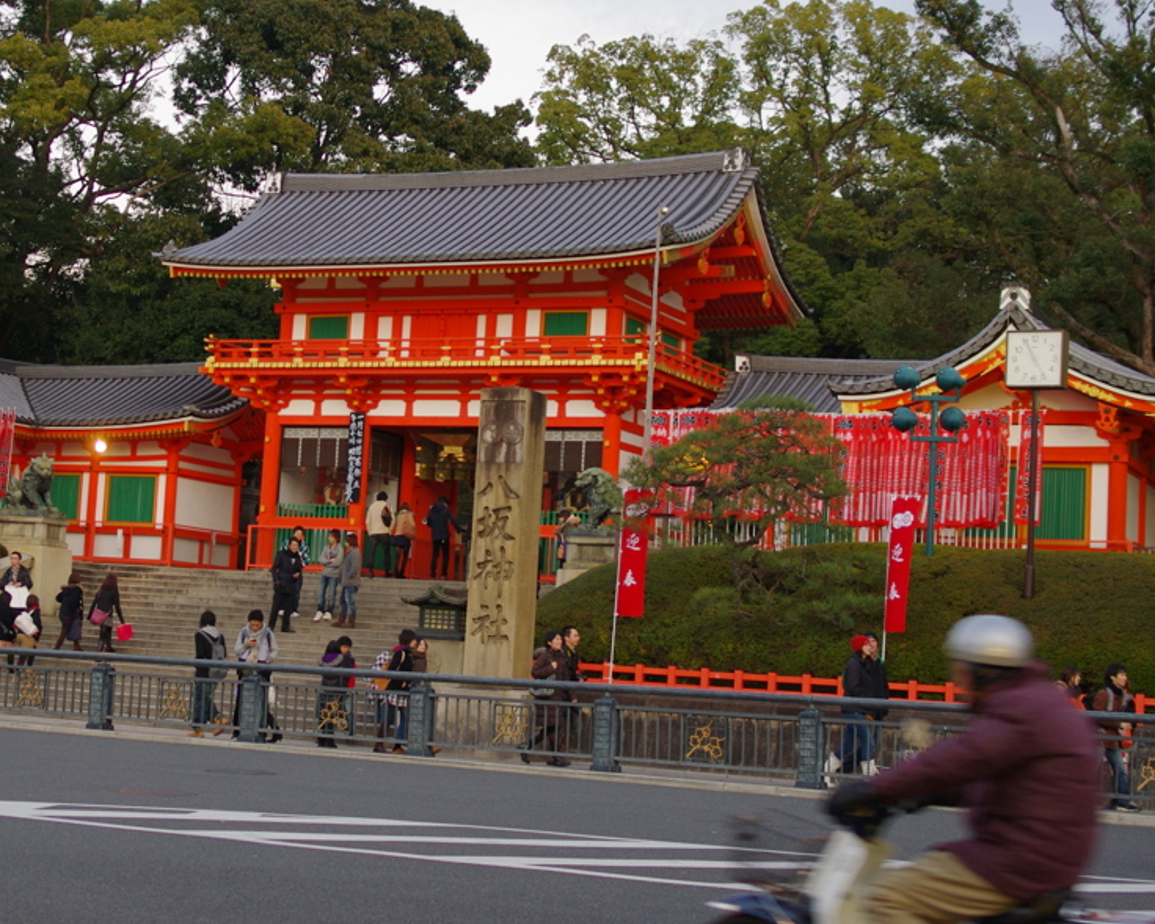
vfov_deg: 25.4
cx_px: 367
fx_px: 2051
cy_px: 397
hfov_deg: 31.2
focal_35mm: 60
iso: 400
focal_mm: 31
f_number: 2.8
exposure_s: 1/100
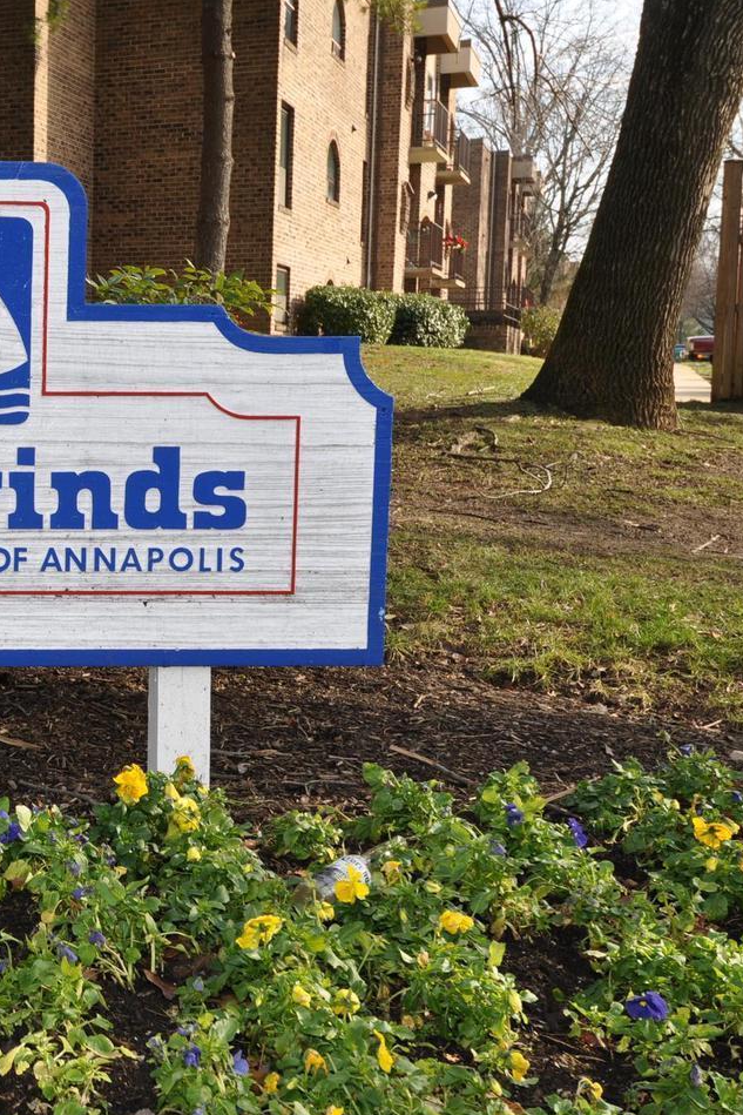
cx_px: -99
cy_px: 559
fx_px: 1547
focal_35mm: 50
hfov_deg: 24.9
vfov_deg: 39.6
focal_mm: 22
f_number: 8
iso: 200
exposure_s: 1/200
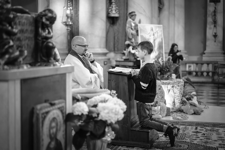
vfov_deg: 27.0
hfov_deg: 39.6
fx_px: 313
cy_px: 75
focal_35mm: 50
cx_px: 112
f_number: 1.8
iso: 900
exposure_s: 1/100
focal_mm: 50
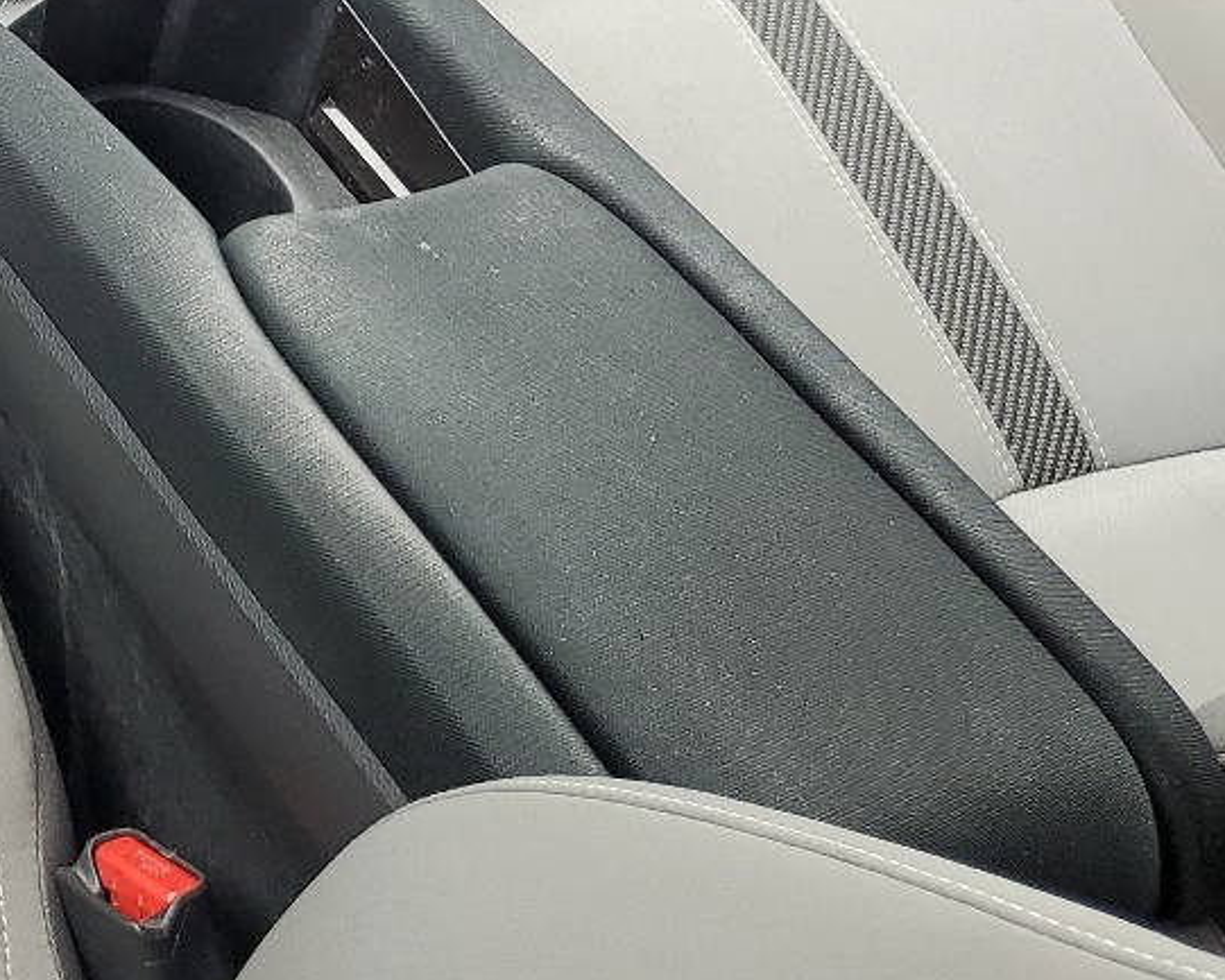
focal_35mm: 75
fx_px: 2720
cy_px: -299
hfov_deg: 21.7
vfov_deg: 18.9
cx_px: -550
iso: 50
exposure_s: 1/164
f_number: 1.5
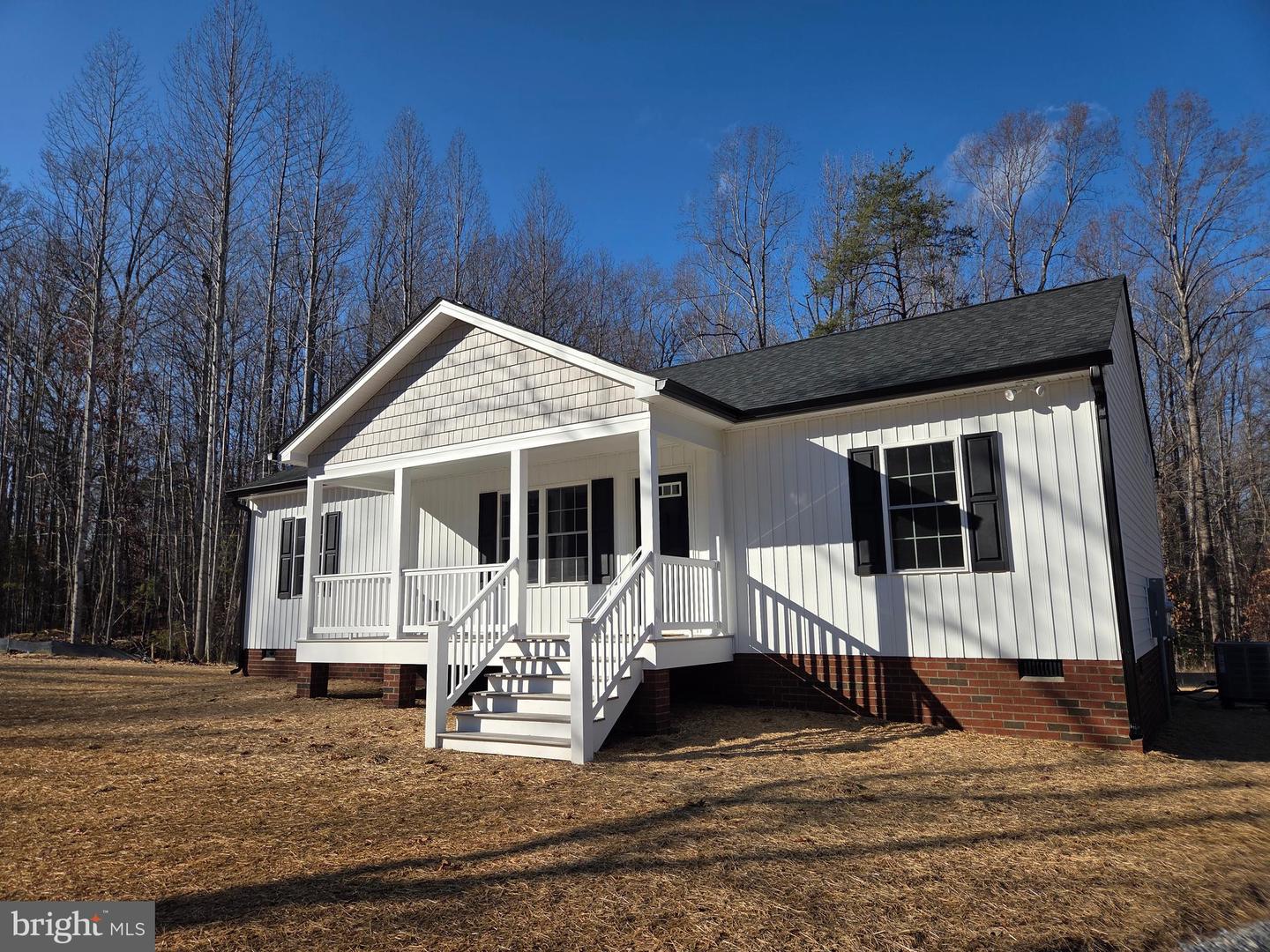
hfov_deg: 73.9
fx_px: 844
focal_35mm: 23
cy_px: 476
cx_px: 635
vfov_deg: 58.9
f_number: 1.8
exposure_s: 1/5862
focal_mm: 5.4
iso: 80
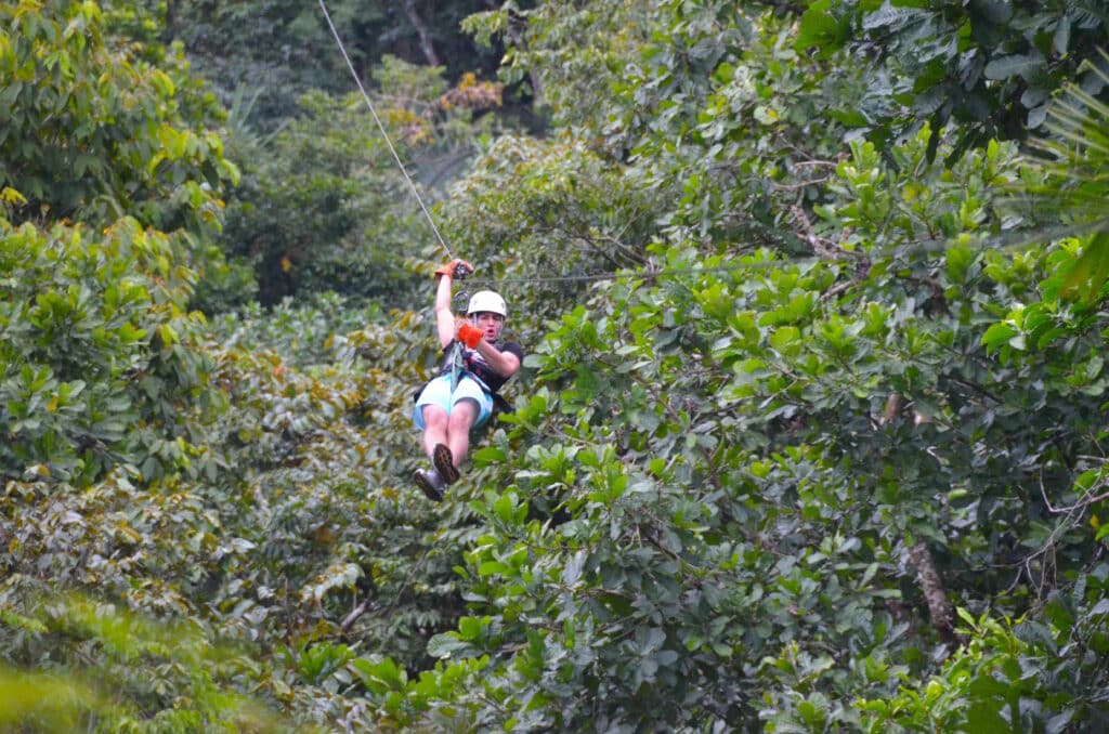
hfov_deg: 6.9
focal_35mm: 300
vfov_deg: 4.6
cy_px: 367
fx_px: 9222
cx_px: 554
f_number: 5.6
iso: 4000
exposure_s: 1/500
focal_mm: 200
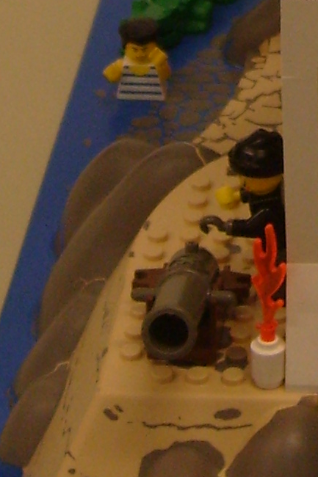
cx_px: 446
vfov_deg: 11.3
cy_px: -325
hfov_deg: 7.9
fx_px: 2280
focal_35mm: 172
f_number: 2.8
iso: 100
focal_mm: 5.8
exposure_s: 1/45
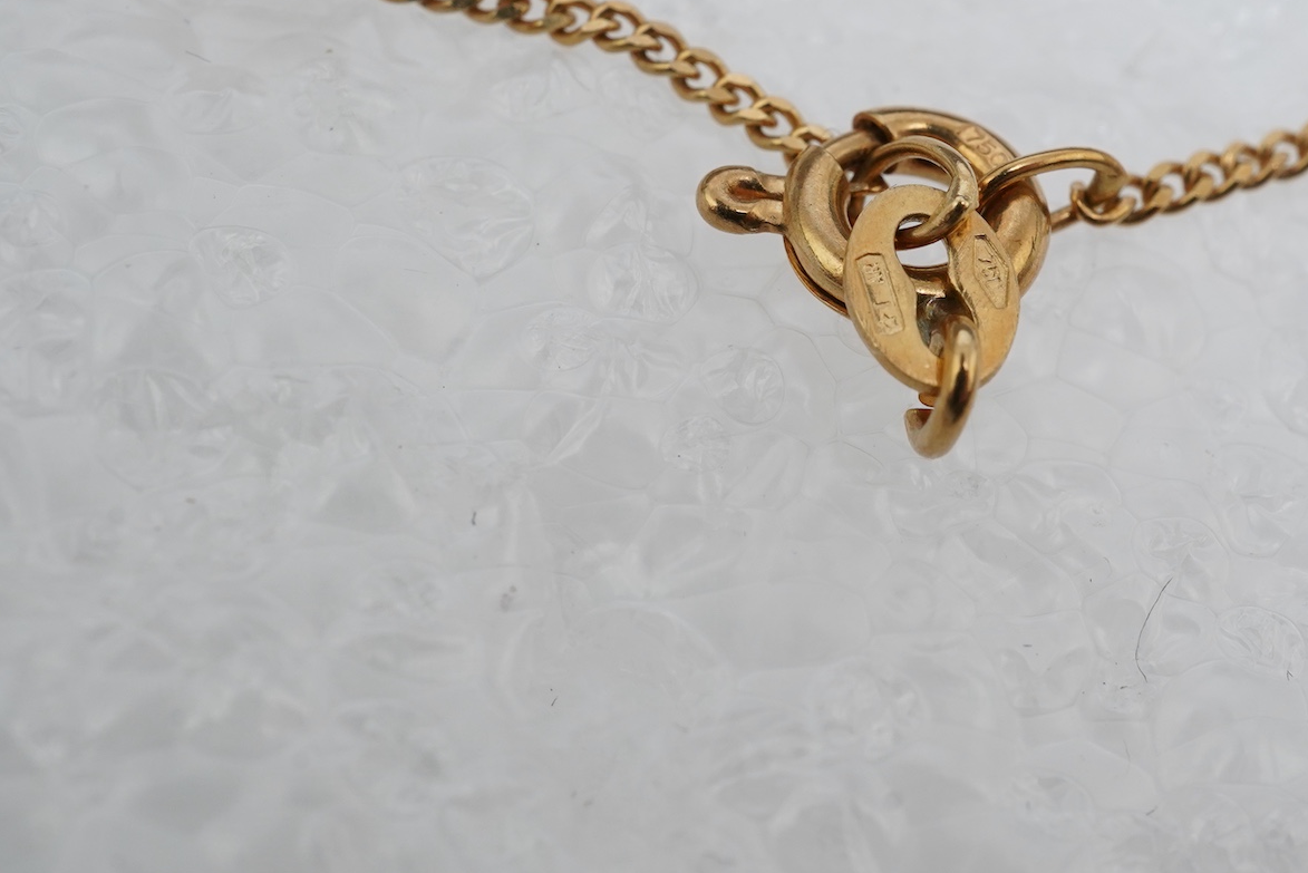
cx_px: 859
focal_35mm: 69
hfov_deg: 29.1
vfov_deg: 19.7
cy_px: 269
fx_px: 2508
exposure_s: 1/125
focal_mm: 30
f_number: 22
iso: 640
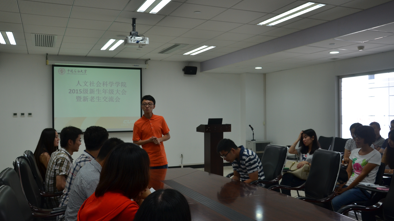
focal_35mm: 35
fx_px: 366
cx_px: 199
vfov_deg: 33.7
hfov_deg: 56.6
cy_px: 109
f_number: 5
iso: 400
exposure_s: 1/100
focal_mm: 22
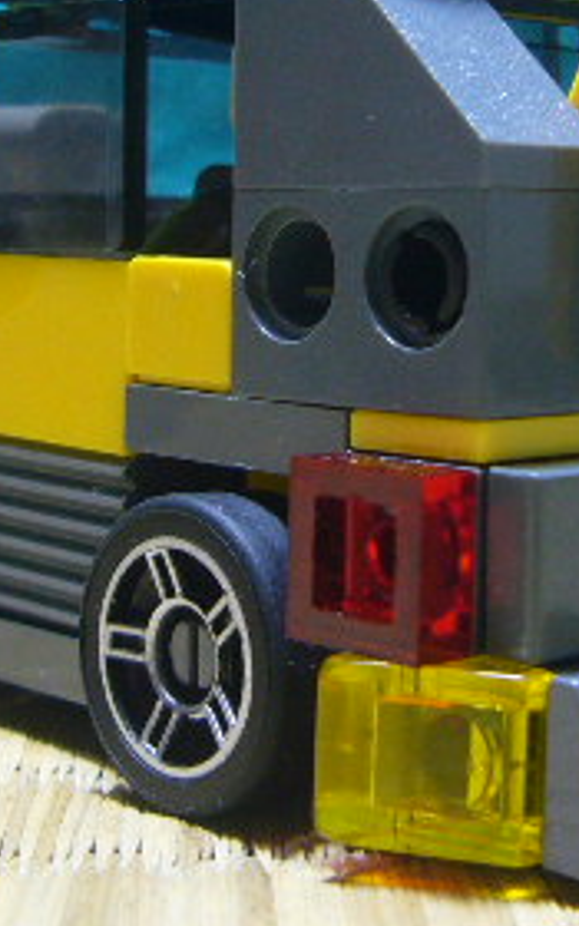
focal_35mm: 80
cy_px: 268
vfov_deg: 25.6
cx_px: 331
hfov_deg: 16.3
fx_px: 2020
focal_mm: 4.6
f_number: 2.8
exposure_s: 1/15
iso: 100
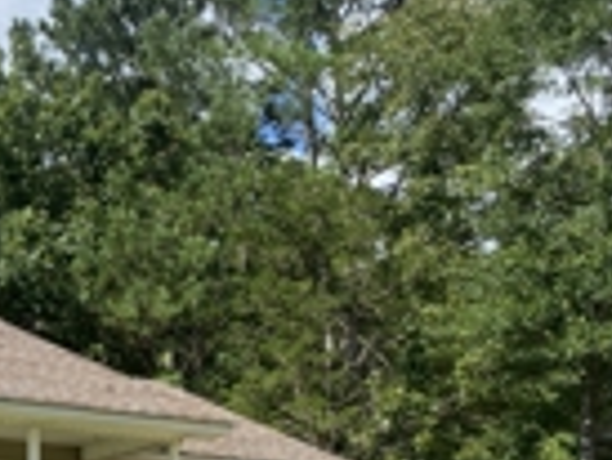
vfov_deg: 18.8
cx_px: -241
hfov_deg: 22.2
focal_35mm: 76
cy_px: 478
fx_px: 1345
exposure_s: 1/1653
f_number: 1.8
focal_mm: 4.25
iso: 32
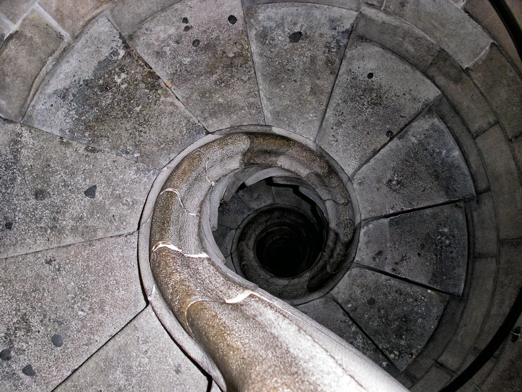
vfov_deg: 37.7
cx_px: 261
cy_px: 196
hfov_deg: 49.0
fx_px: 573
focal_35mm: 38
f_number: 2.8
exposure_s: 1/45
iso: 200
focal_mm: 7.8
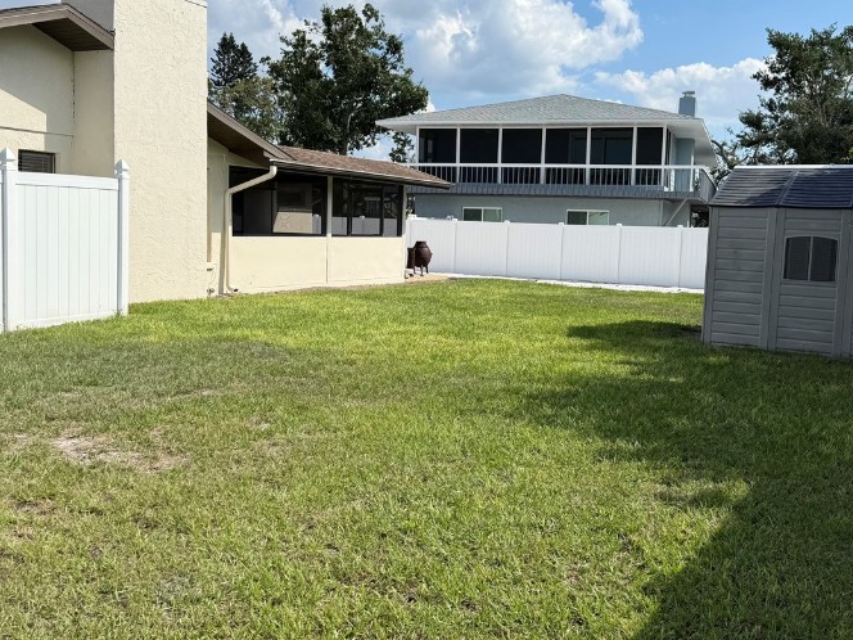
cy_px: 288
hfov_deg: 50.1
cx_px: 464
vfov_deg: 38.6
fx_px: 912
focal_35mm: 37
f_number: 1.78
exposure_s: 1/7092
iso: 80
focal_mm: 6.76
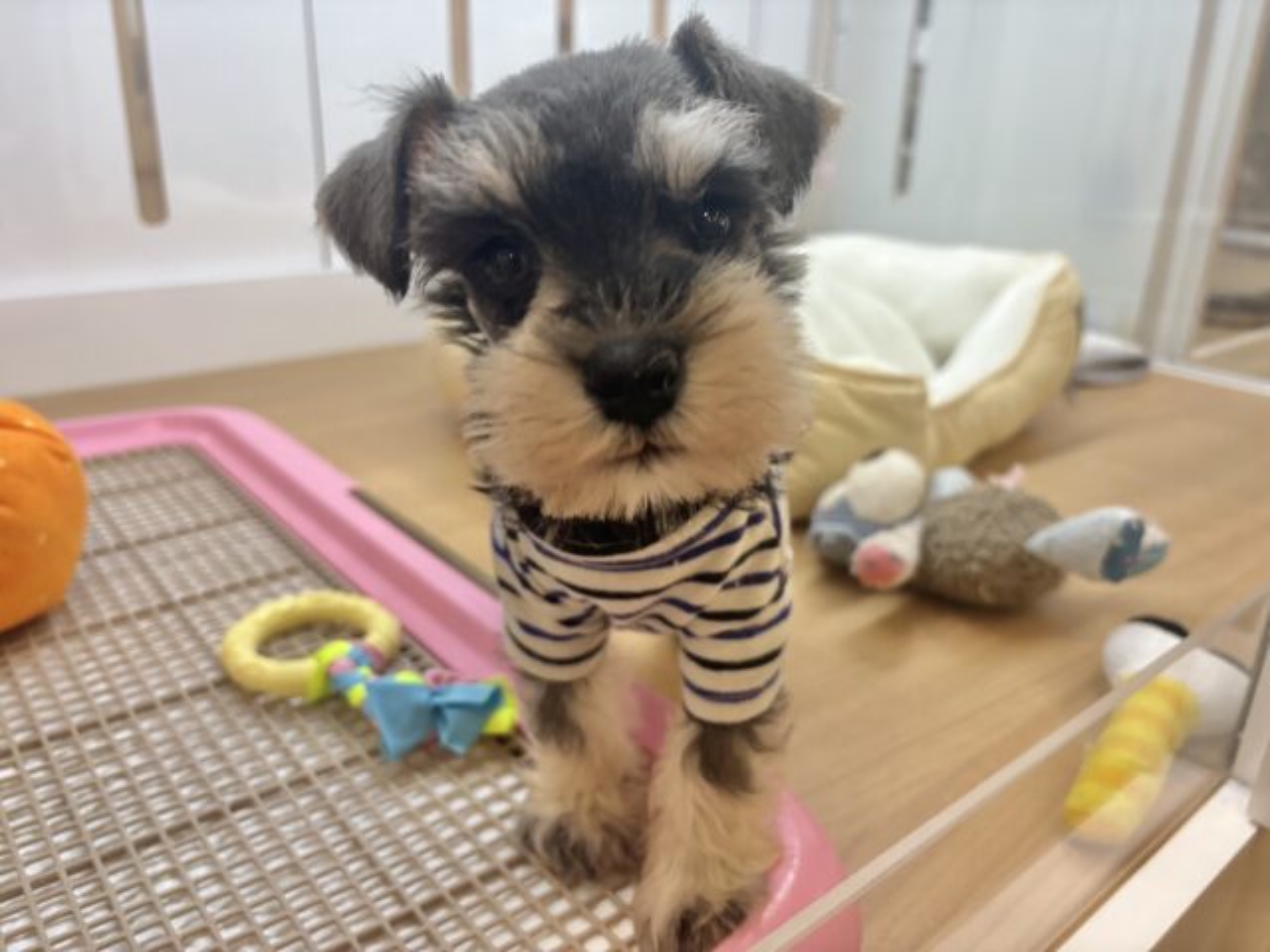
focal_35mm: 26
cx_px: 635
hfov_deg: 67.3
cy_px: 476
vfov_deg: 53.1
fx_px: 954
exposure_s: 1/100
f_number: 1.6
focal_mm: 5.96
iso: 64
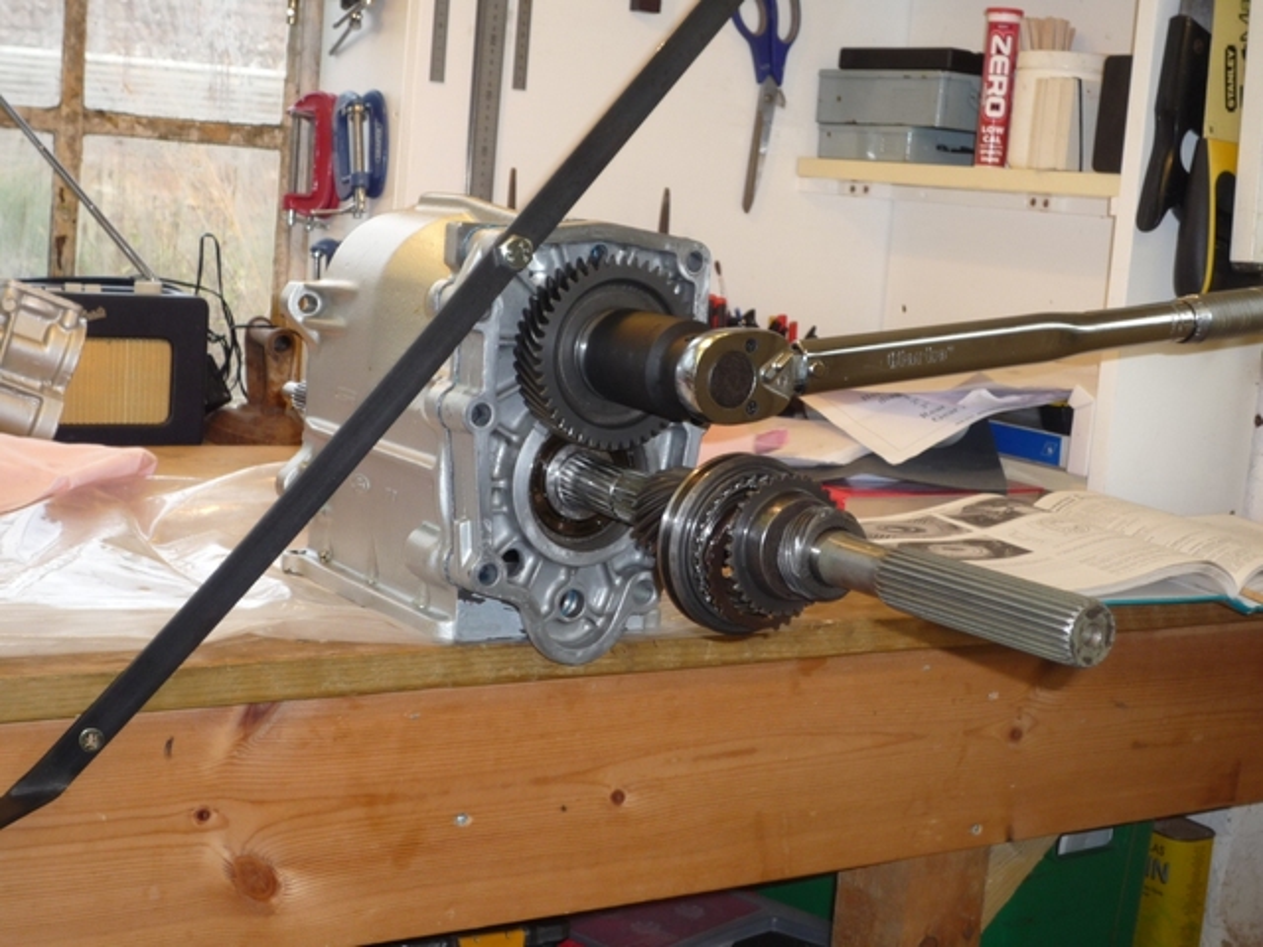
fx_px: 1934
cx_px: 632
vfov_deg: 27.5
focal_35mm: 53
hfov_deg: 36.2
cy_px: 474
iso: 100
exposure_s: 1/40
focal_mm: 9.3
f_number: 4.3
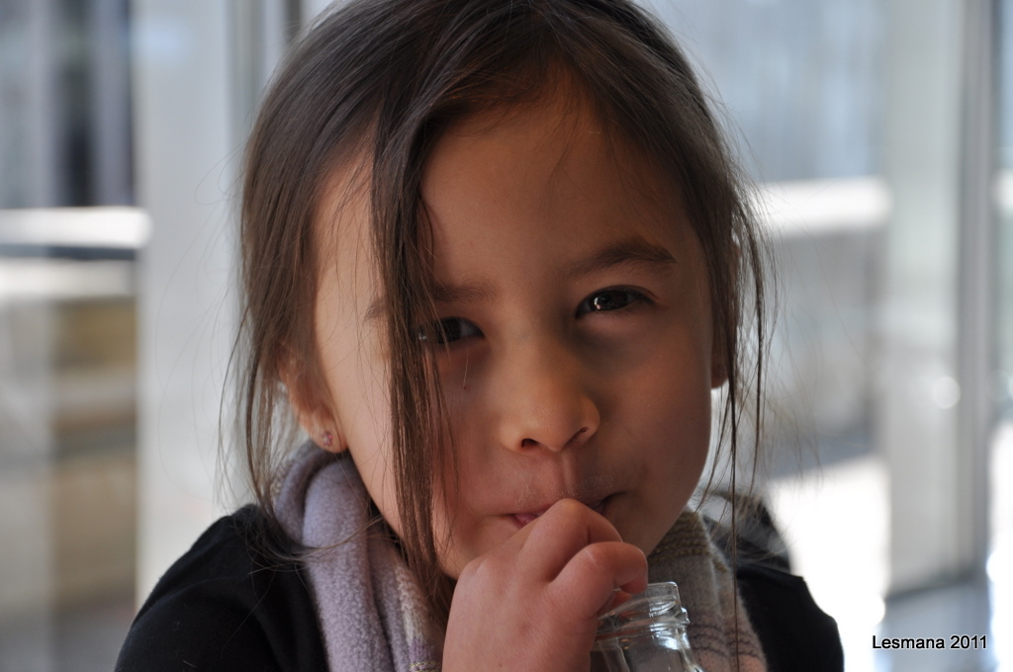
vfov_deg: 11.4
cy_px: 336
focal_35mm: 120
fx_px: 3372
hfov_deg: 17.1
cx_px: 506
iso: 250
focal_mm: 80
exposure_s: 1/160
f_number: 6.3
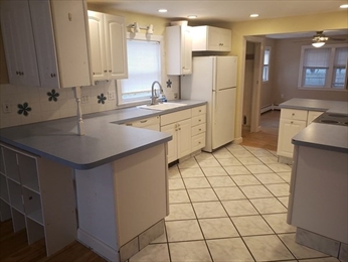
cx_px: 174
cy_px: 131
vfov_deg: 53.1
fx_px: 262
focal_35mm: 26
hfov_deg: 67.3
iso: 160
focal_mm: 4.3
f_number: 2.4
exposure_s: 1/60
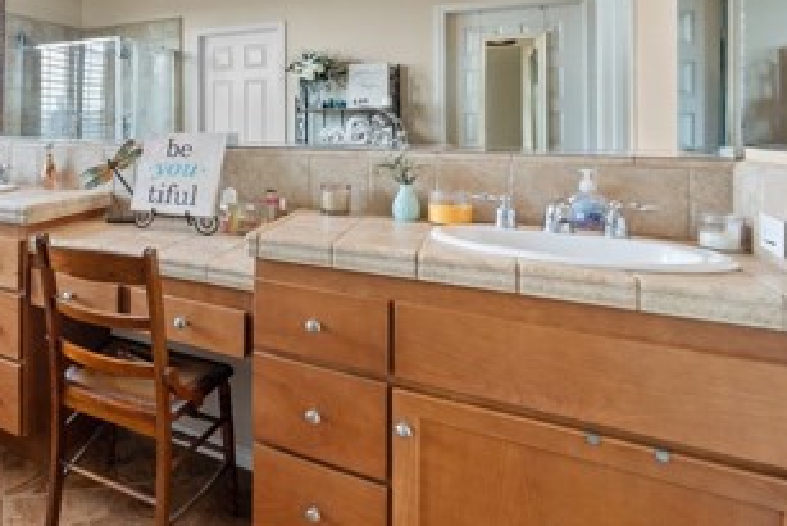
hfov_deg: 60.1
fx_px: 547
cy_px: 122
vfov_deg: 49.0
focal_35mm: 25
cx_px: 72
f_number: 8
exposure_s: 1/8
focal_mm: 12
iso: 800
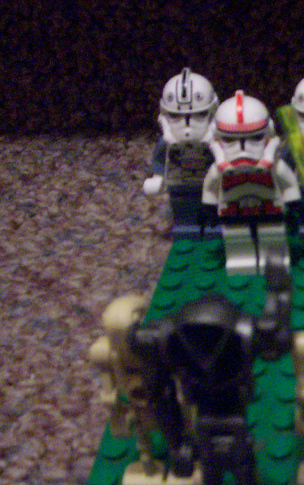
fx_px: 994
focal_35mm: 75
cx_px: 444
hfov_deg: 16.1
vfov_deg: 27.4
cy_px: 307
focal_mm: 5.9
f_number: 4.5
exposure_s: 1/8
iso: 400
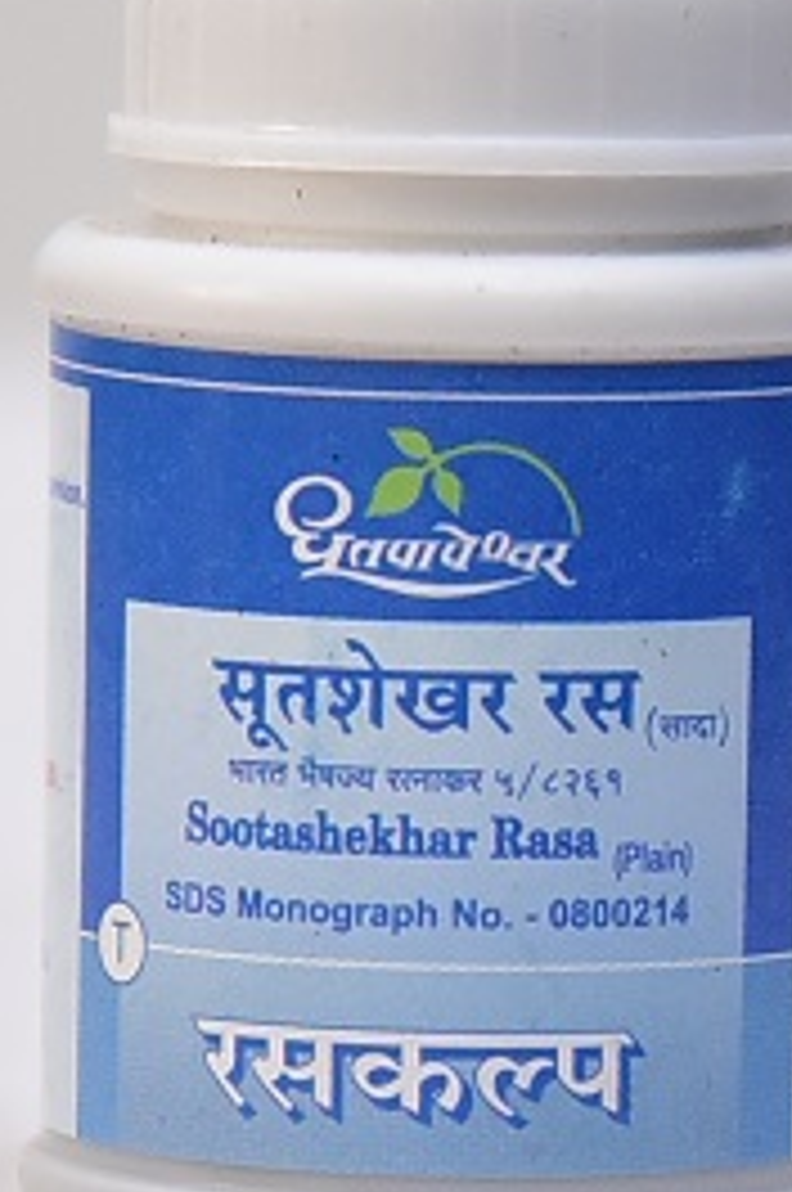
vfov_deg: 8.7
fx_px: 7874
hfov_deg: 5.8
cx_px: 454
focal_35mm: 238
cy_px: 756
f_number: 5
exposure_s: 1/125
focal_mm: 120
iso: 1600
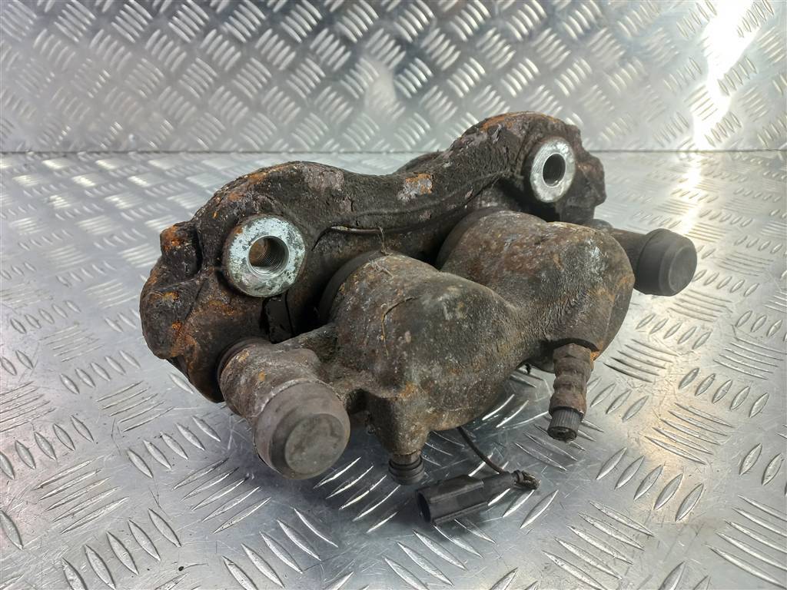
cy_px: 295
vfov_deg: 54.9
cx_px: 394
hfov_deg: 69.4
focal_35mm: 25
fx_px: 568
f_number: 1.8
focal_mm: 4.6
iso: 125
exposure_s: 1/50
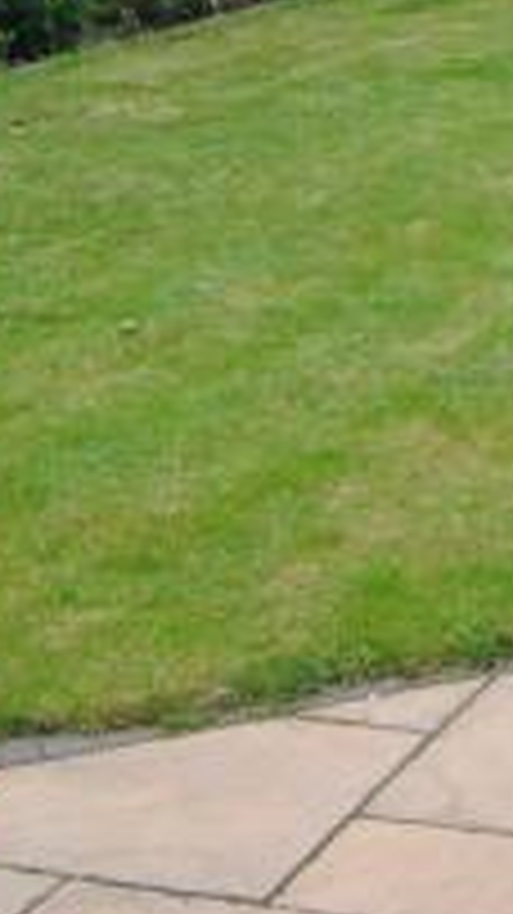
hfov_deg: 11.7
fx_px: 2300
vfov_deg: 20.3
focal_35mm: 95
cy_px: -322
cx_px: 945
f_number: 9
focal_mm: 12
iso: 400
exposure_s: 1/320
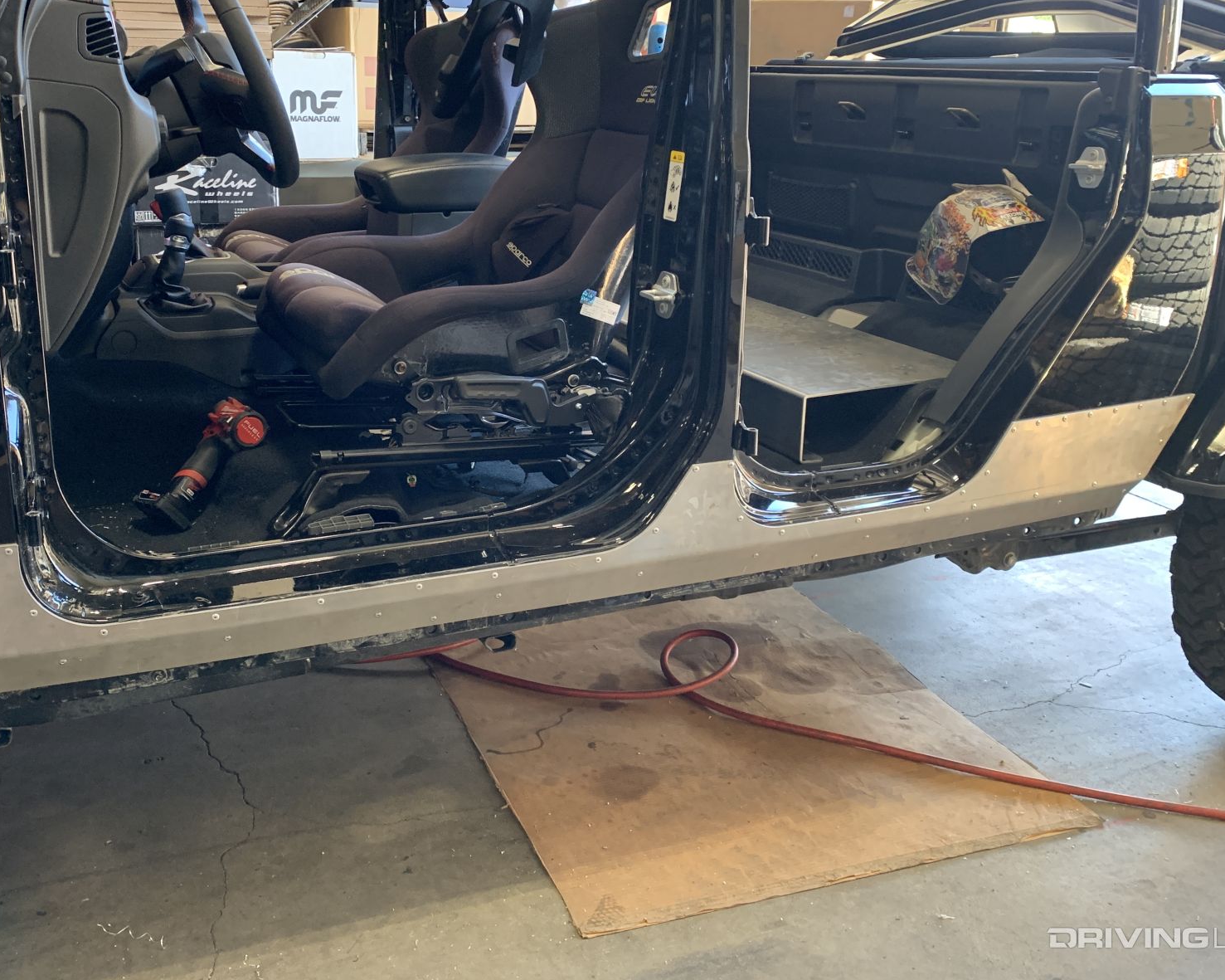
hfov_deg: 54.0
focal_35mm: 33
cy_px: 397
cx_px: 528
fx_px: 1196
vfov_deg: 44.3
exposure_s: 1/60
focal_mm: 4.25
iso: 200
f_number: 1.8
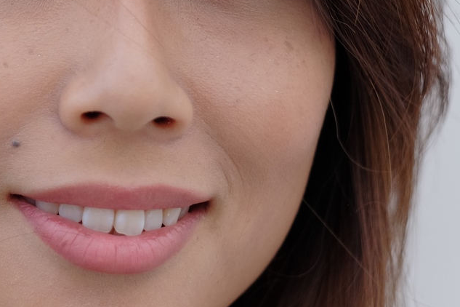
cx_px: -38
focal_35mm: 215
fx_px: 2747
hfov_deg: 9.5
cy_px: 15
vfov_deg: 6.4
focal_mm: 56
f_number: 2.2
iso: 400
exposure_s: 1/2900
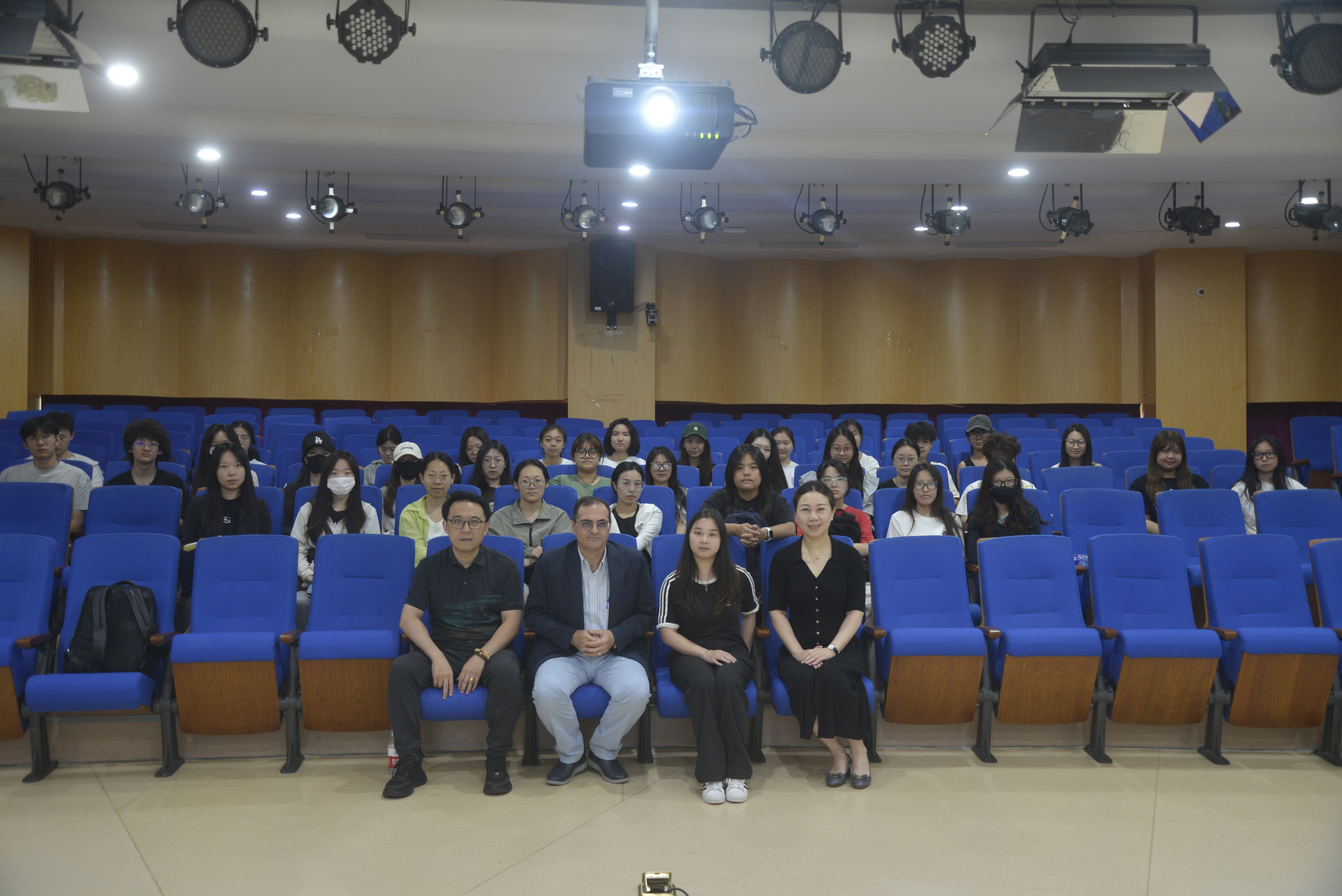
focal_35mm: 29
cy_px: 448
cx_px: 671
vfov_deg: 45.0
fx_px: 1081
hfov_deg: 63.6
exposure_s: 1/50
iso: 800
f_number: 3.8
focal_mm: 29
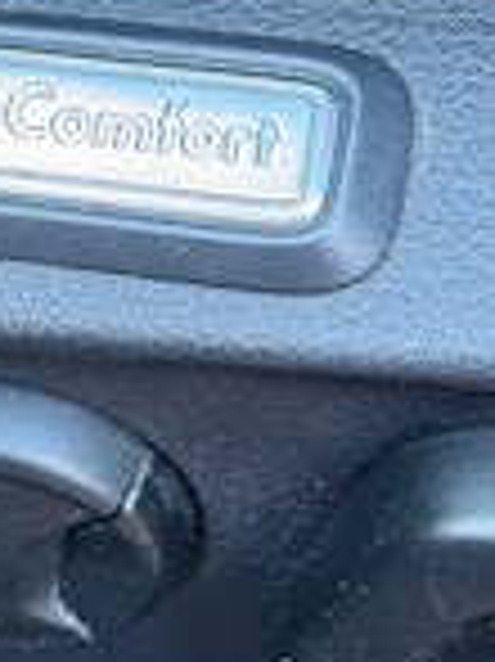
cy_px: 401
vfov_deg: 15.1
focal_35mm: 131
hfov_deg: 11.2
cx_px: 0
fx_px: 2501
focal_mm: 6.76
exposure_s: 1/60
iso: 250
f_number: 1.78
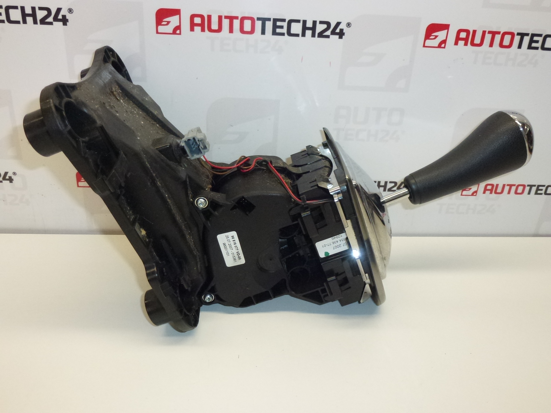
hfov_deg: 60.0
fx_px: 478
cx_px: 276
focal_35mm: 30
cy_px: 206
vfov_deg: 46.8
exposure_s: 1/200
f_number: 3.5
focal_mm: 5.4
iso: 400
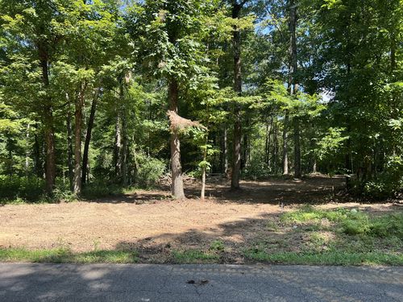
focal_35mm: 26
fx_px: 303
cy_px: 151
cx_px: 202
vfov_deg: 53.1
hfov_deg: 67.3
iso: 50
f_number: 1.5
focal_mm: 5.7
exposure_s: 1/643
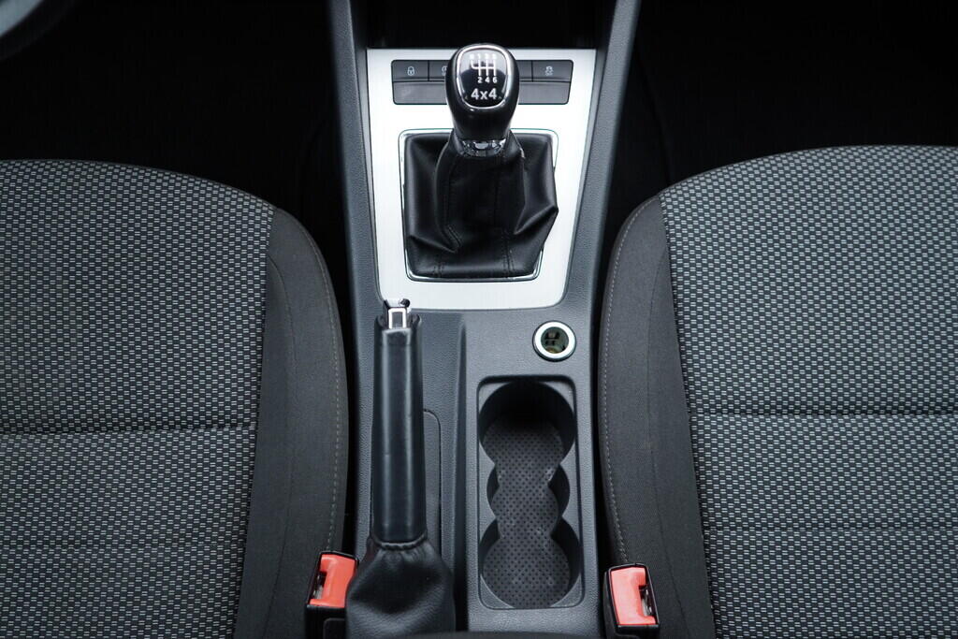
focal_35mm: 36
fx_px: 958
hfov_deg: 53.1
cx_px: 479
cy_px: 320
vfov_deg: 36.9
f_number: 2.8
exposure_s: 1/40
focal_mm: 24
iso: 250
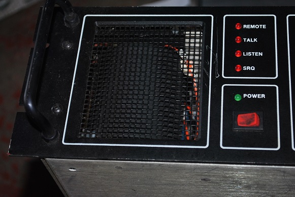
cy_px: 98
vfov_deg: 19.0
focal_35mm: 72
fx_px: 591
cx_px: 148
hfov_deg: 28.0
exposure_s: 1/60
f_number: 5.3
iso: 200
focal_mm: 48
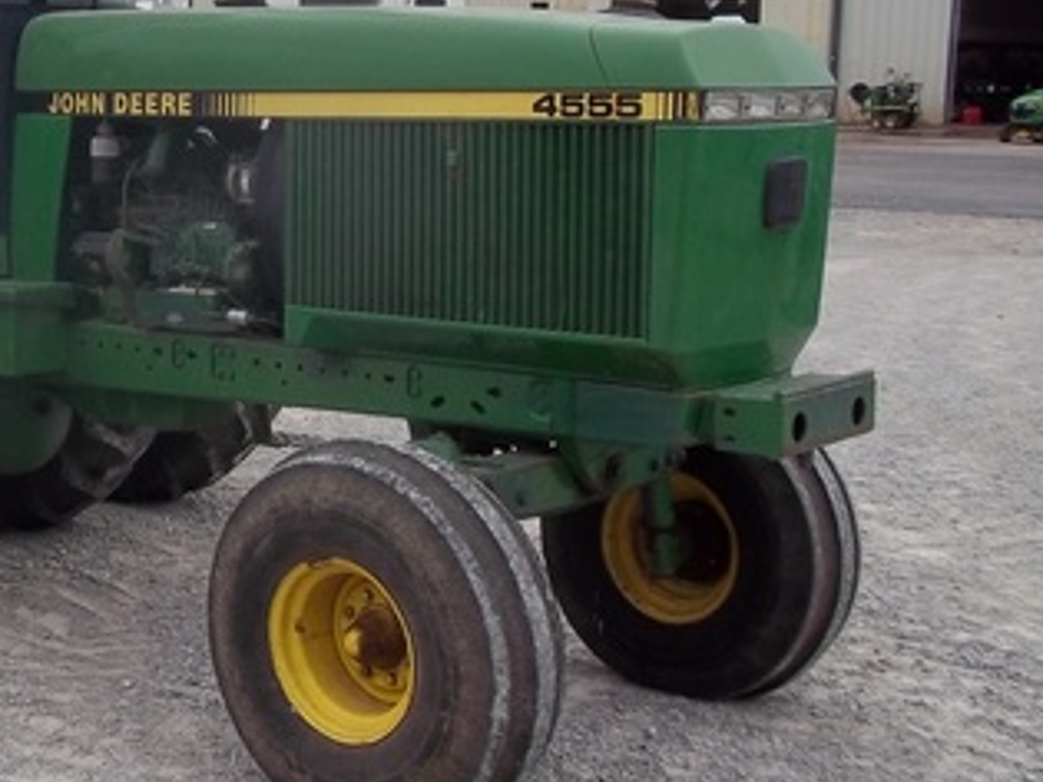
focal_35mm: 65
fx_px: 1958
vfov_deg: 22.5
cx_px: 17
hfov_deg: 28.2
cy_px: 242
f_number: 5.5
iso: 80
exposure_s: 1/160
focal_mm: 5.7
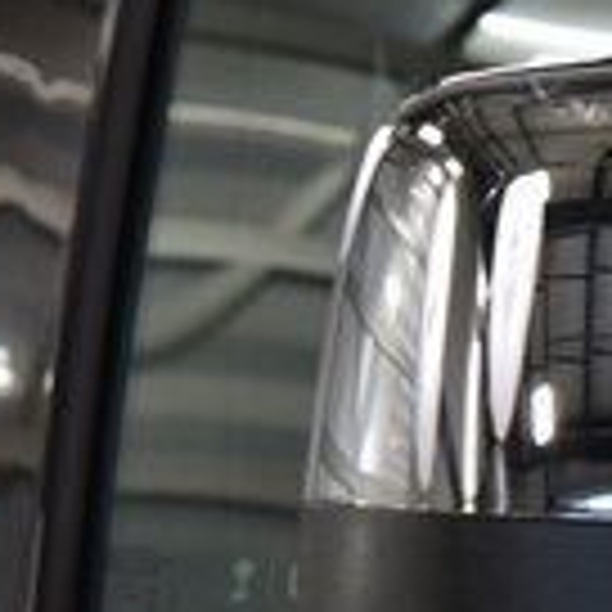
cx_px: 1233
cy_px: 547
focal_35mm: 313
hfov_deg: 5.5
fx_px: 6261
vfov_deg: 5.6
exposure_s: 1/60
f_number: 7.1
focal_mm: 52
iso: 1600
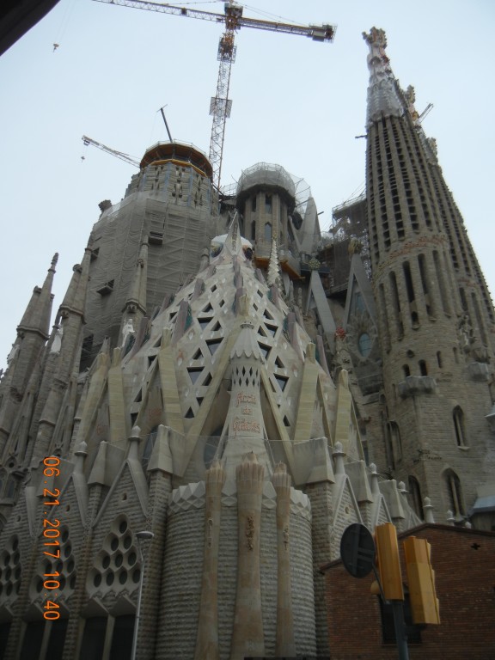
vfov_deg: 60.0
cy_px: 330
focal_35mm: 30
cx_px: 248
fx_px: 572
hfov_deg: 46.8
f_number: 7
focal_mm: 5.4
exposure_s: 1/310
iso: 160
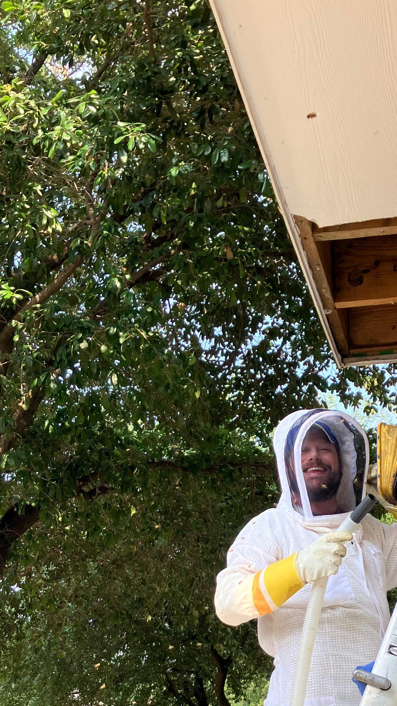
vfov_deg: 41.3
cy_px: 548
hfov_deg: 24.5
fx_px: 898
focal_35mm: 48
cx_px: 326
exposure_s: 1/376
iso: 32
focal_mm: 3.99
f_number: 1.8
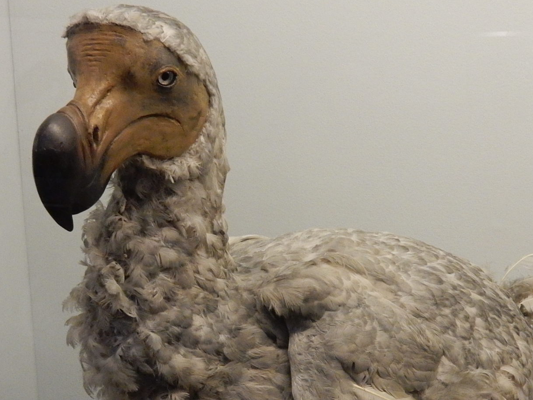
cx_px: 343
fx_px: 862
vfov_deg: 25.2
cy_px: 367
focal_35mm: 56
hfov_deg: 34.1
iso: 560
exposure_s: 1/30
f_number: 4
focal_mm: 5.4
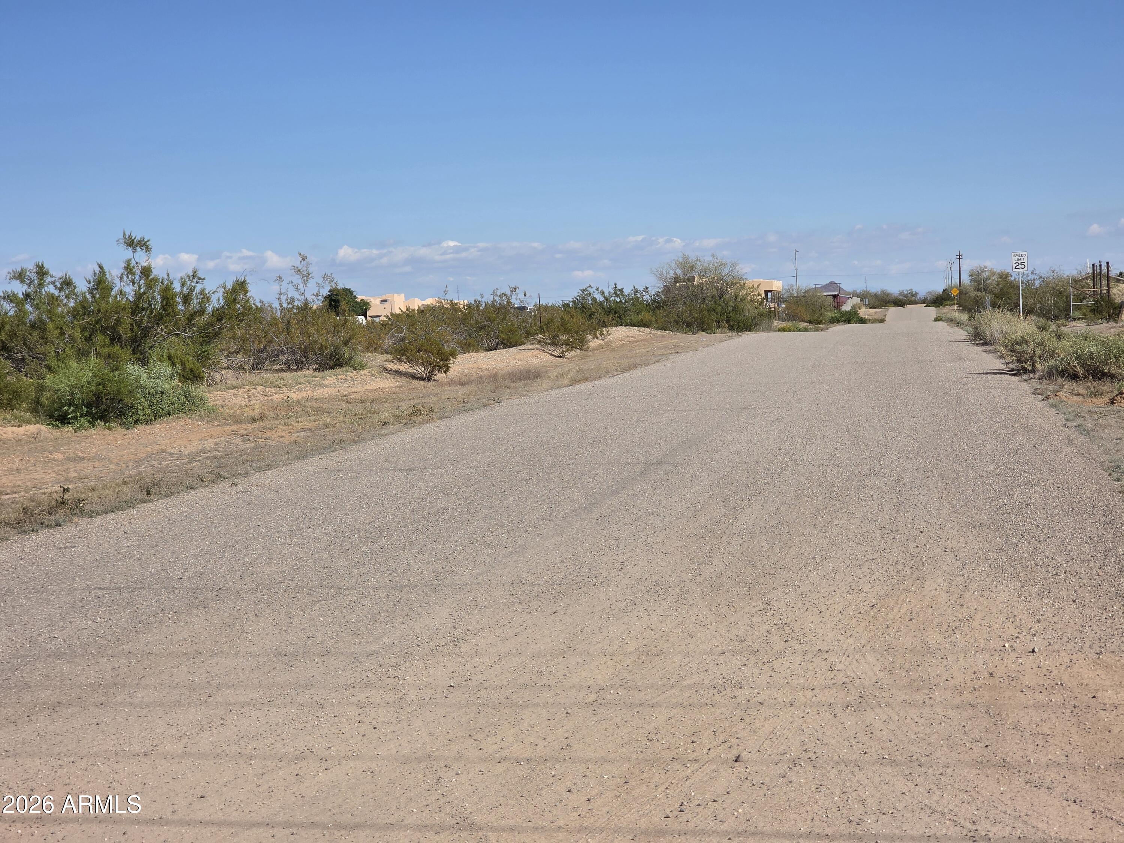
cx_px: 562
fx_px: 2240
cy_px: 422
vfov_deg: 21.3
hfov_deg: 28.2
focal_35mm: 69
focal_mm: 7.9
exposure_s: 1/3446
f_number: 2.4
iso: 50
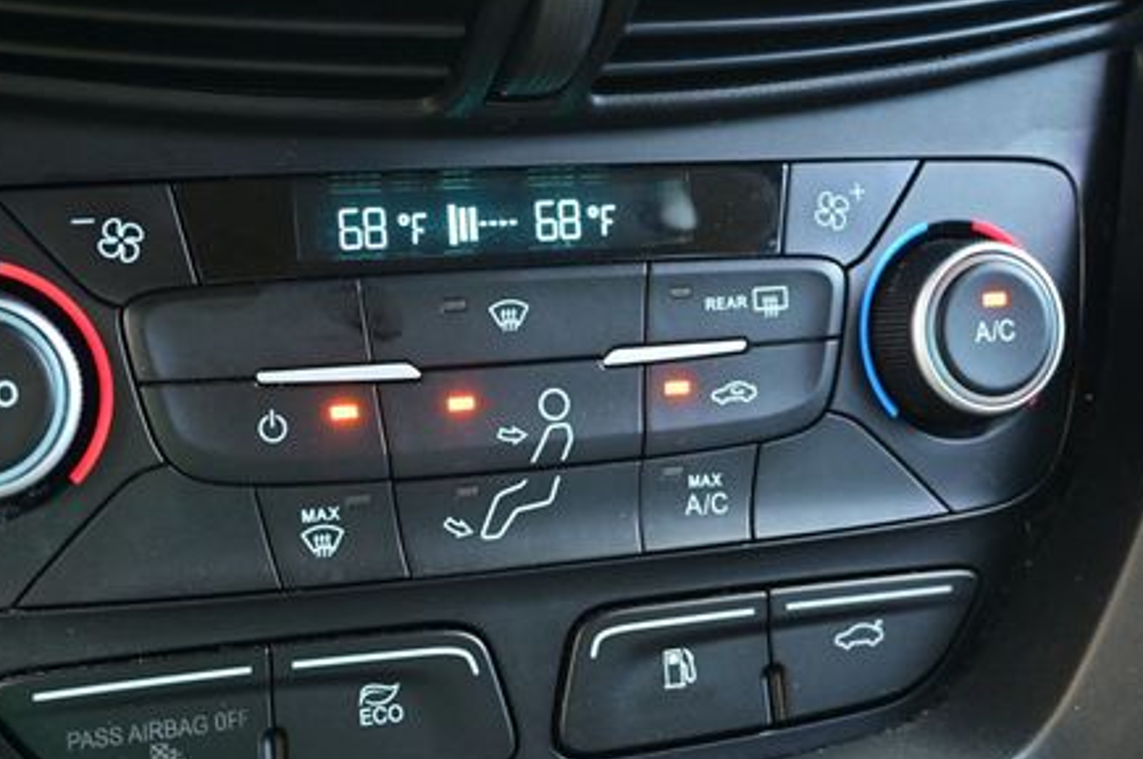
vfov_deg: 25.5
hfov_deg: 37.4
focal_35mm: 53
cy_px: 404
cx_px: 465
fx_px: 1681
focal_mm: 24
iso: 1100
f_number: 4.2
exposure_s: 1/40
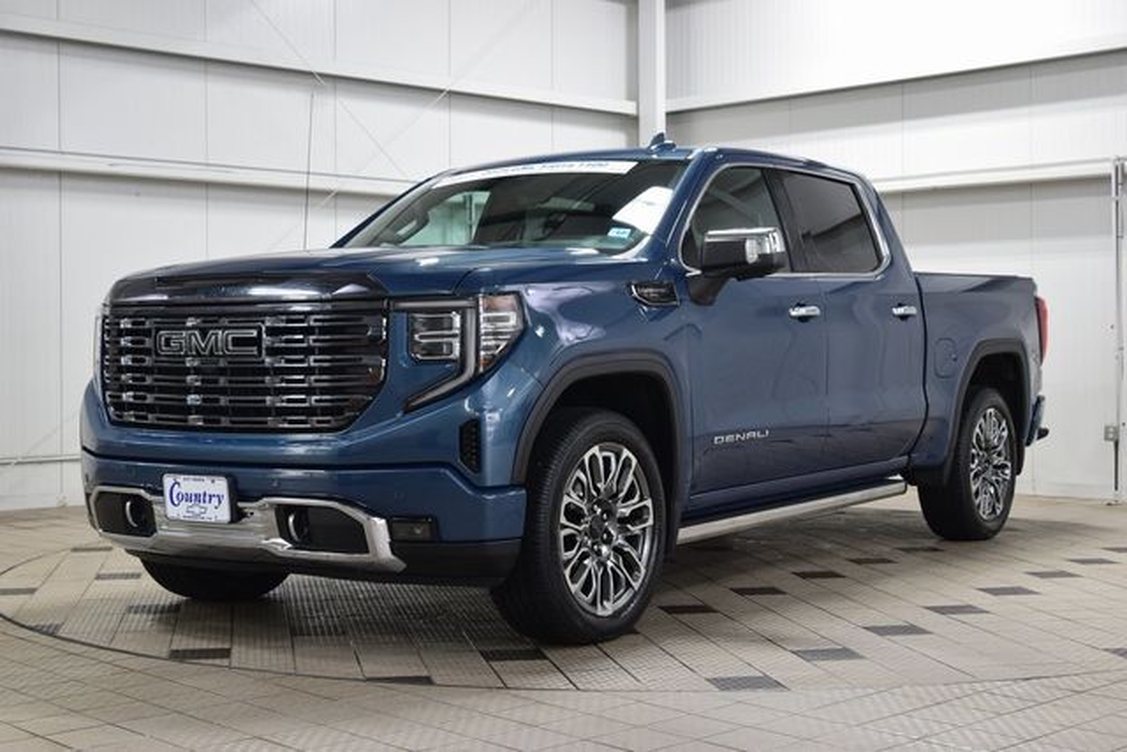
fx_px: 1691
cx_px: 564
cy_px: 376
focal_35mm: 54
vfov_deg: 25.1
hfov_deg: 36.9
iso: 450
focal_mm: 36
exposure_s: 1/15
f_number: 6.3
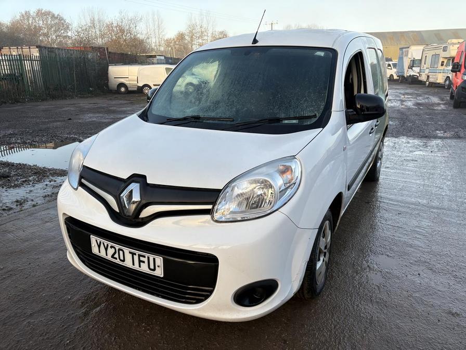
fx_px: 350
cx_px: 233
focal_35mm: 26
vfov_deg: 53.1
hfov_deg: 67.3
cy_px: 175
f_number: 1.6
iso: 50
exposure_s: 1/419
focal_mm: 5.96
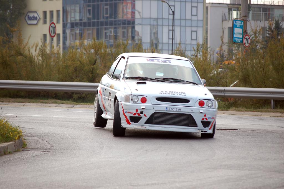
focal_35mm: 188
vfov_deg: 7.3
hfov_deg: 11.0
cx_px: 142
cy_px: 94
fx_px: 1478
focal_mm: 125
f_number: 5
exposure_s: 1/800
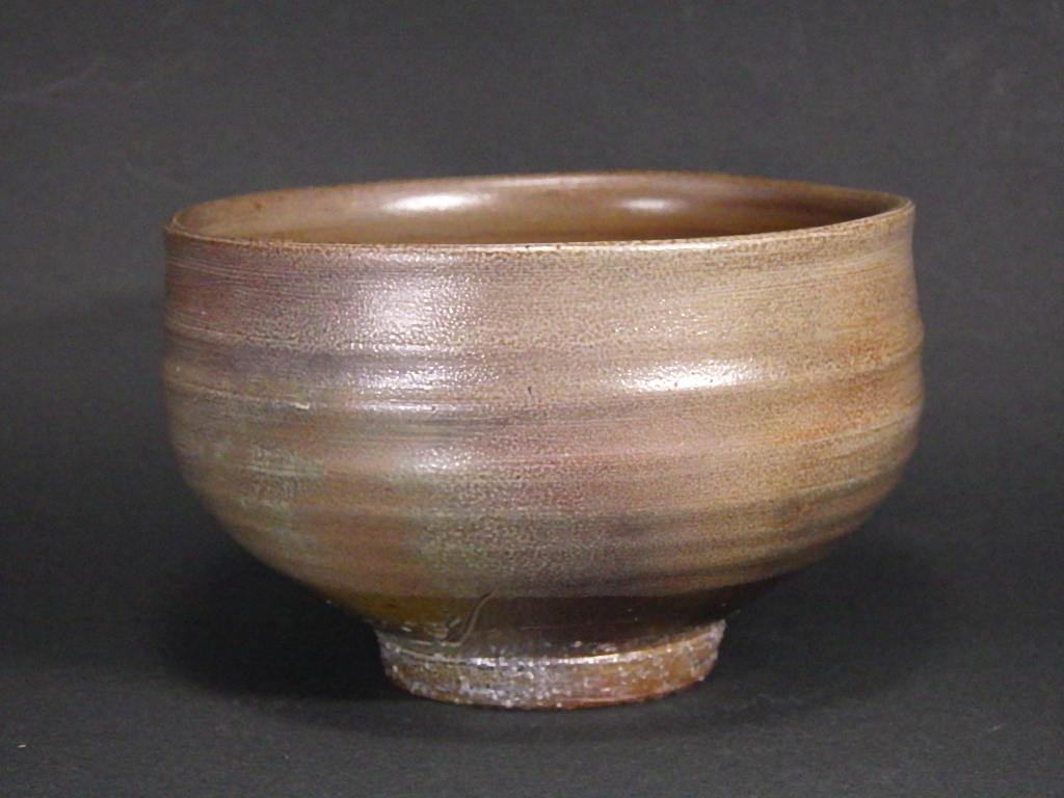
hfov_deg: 20.9
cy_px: 399
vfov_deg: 15.7
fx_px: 2889
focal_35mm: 94
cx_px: 532
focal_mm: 16.7
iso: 400
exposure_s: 1/30
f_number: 5
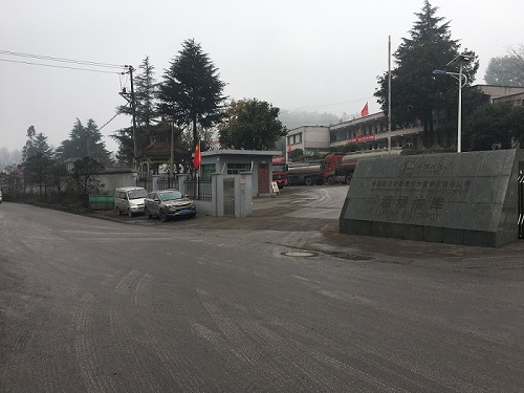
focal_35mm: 29
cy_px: 196
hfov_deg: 61.7
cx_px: 262
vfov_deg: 48.2
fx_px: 439
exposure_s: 1/375
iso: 25
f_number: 2.2
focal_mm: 4.15
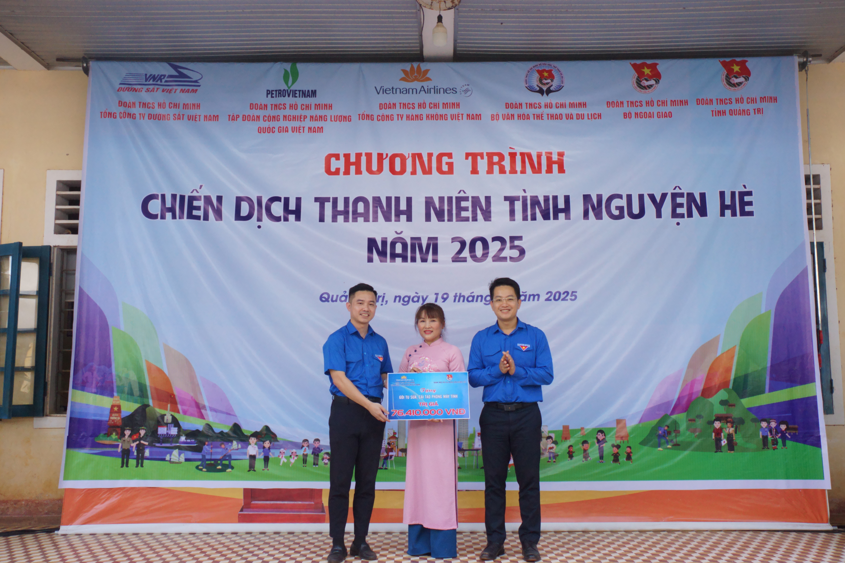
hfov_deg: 49.6
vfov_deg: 34.2
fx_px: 915
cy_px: 282
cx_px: 422
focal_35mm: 39
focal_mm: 26
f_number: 8
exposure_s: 1/400
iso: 1600
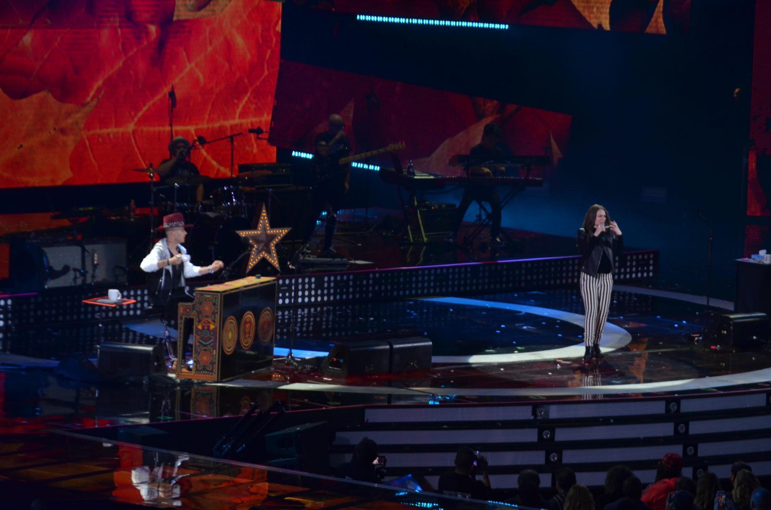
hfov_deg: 9.5
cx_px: 386
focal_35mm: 218
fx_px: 4648
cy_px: 255
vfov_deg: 6.3
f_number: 5
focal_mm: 145
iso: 800
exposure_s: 1/125
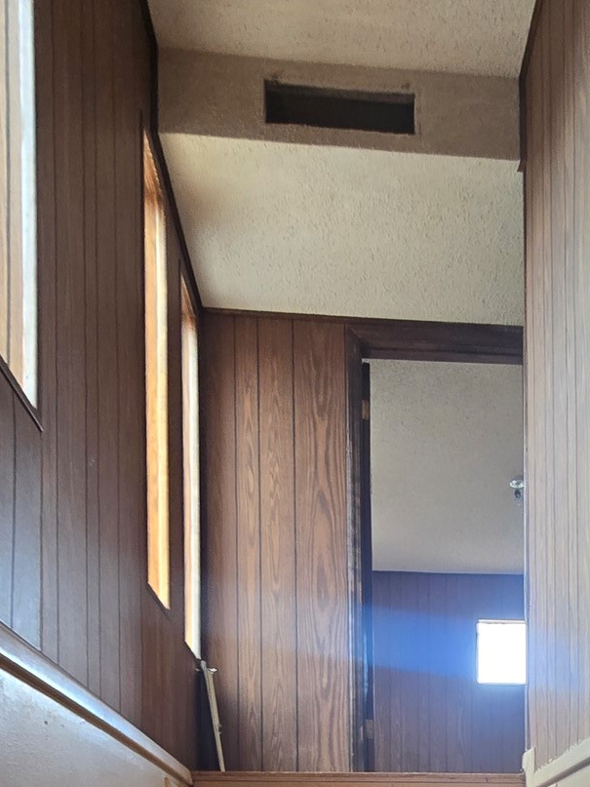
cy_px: 890
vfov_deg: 42.0
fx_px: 750
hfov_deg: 42.1
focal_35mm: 33
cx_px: 412
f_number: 2.2
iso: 160
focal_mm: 2.2
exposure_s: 1/60
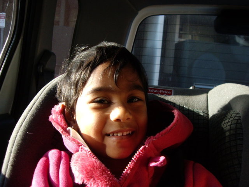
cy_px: 94
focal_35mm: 38
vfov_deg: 37.7
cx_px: 124
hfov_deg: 49.0
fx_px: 273
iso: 100
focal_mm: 6.2
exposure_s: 1/60
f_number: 2.7
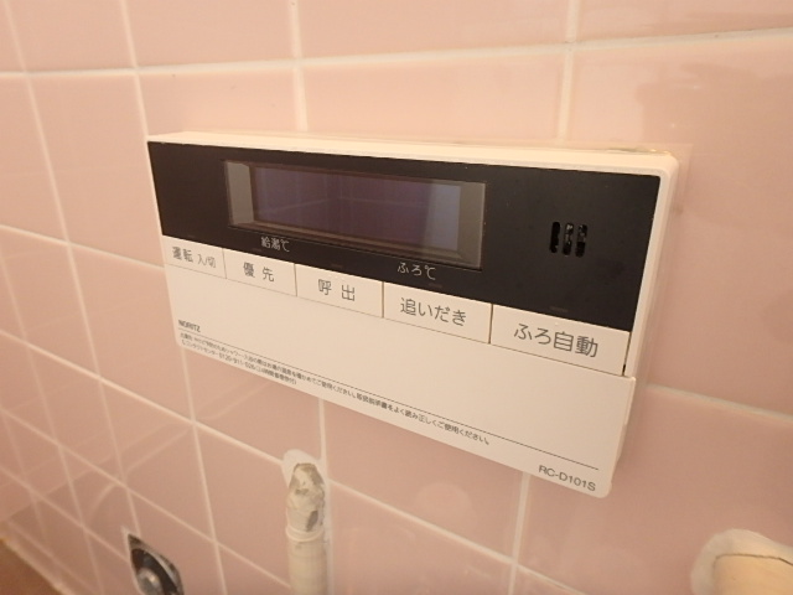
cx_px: 396
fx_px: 481
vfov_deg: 63.4
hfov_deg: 79.0
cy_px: 298
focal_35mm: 21
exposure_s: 1/30
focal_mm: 3.7
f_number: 3.5
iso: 320
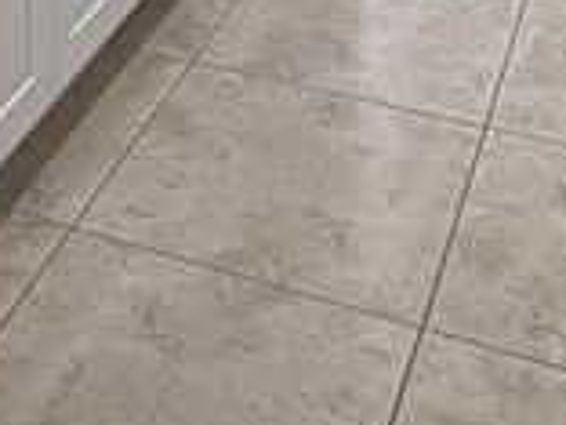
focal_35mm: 92
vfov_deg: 11.7
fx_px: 1504
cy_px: -712
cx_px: 69
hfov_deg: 20.9
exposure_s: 1/120
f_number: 2.2
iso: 160
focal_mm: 2.22
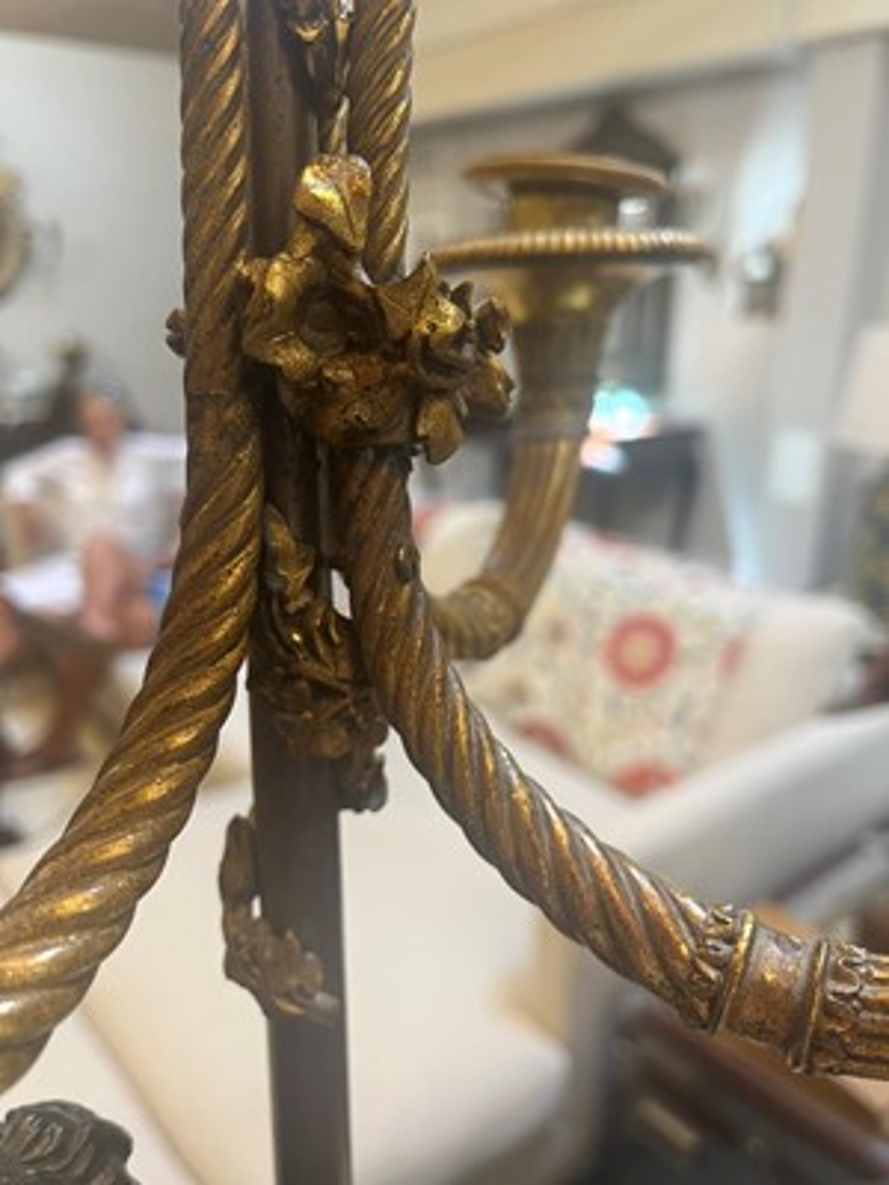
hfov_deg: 53.1
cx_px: 444
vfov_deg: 67.3
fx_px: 890
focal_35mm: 26
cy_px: 592
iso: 125
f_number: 1.6
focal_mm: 5.1
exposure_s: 1/50
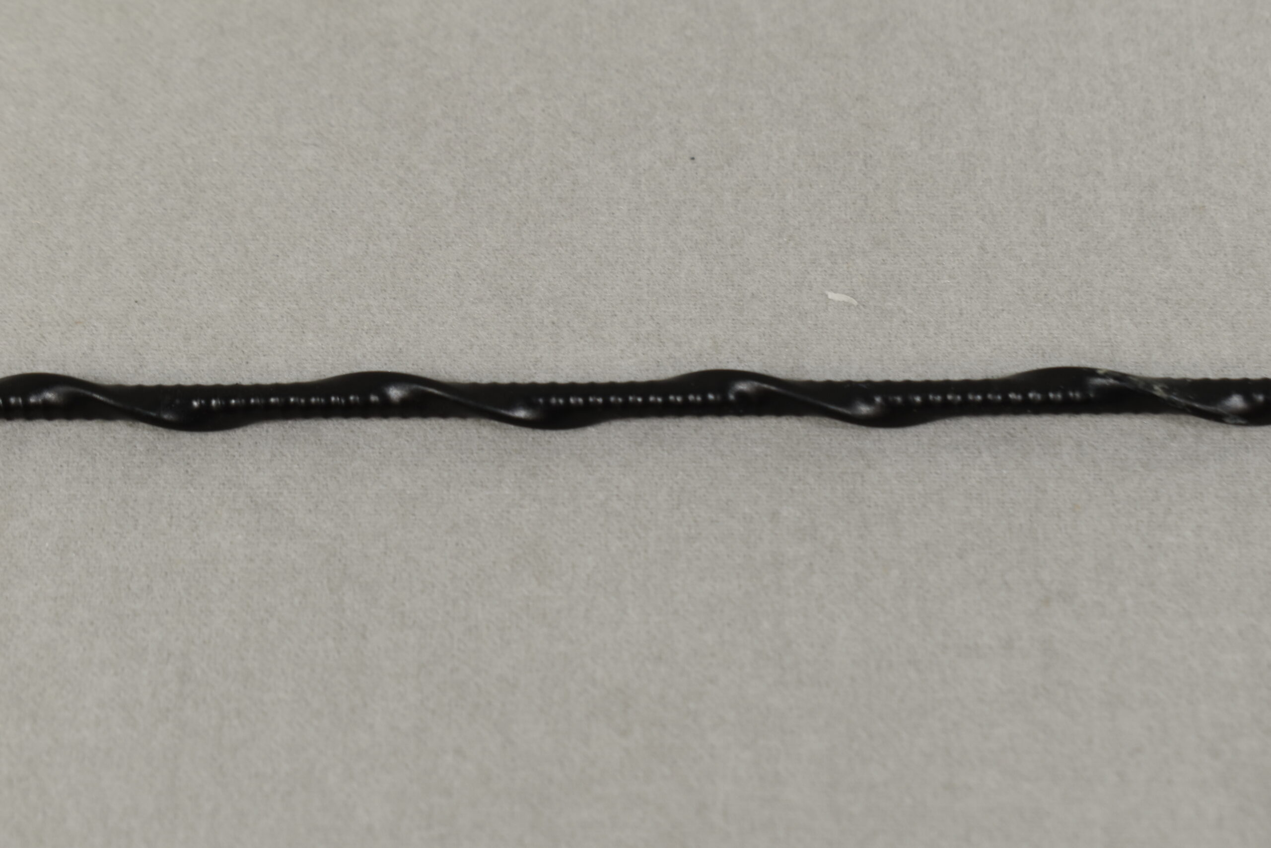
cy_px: 424
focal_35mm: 82
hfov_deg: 24.6
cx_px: 636
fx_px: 2913
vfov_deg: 16.6
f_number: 7.1
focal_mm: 55
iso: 400
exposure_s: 1/60
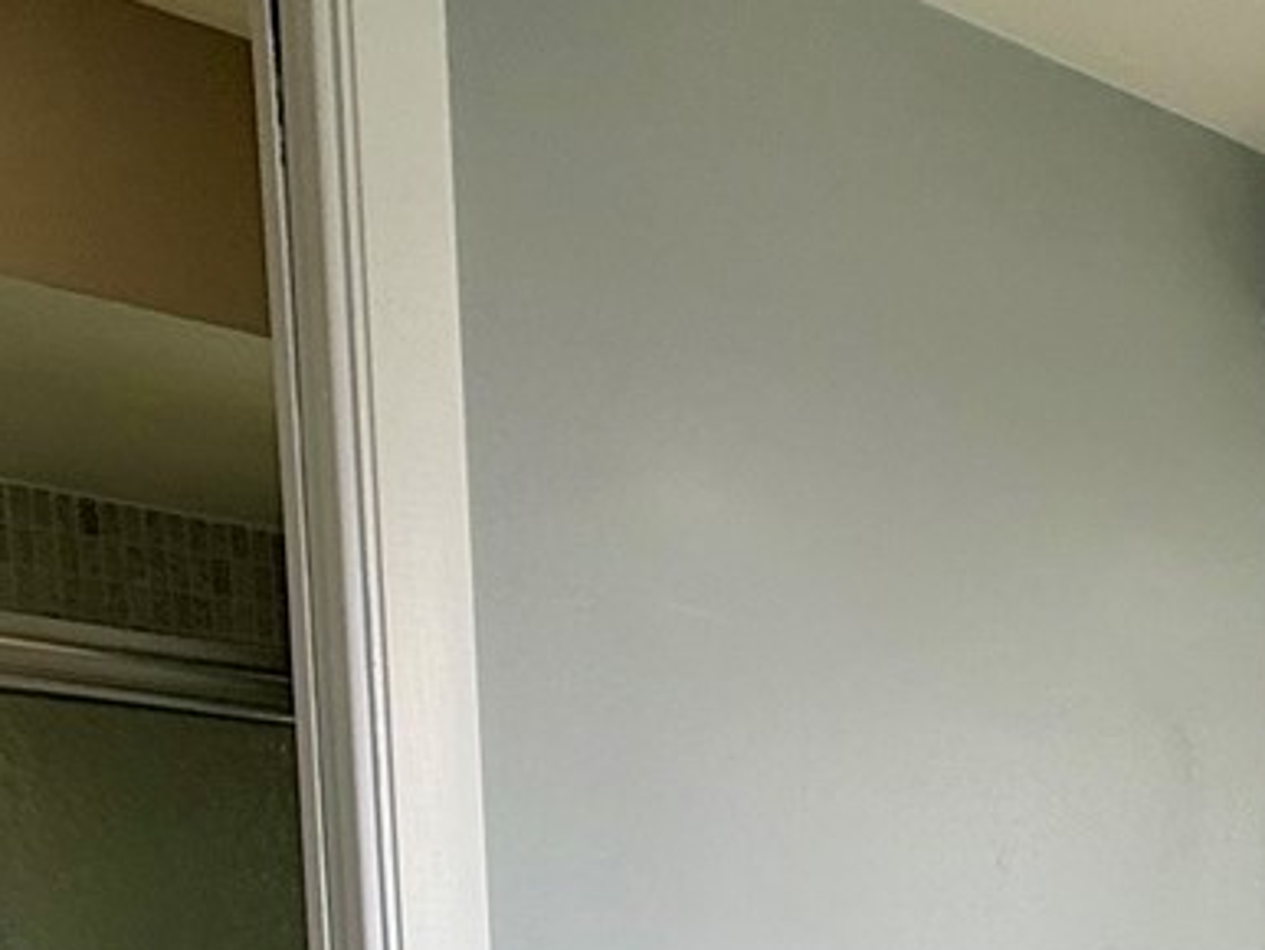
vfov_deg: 21.9
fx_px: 2121
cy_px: 1337
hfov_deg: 29.7
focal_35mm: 58
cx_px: 1412
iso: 100
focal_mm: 2.22
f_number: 2.2
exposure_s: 1/120
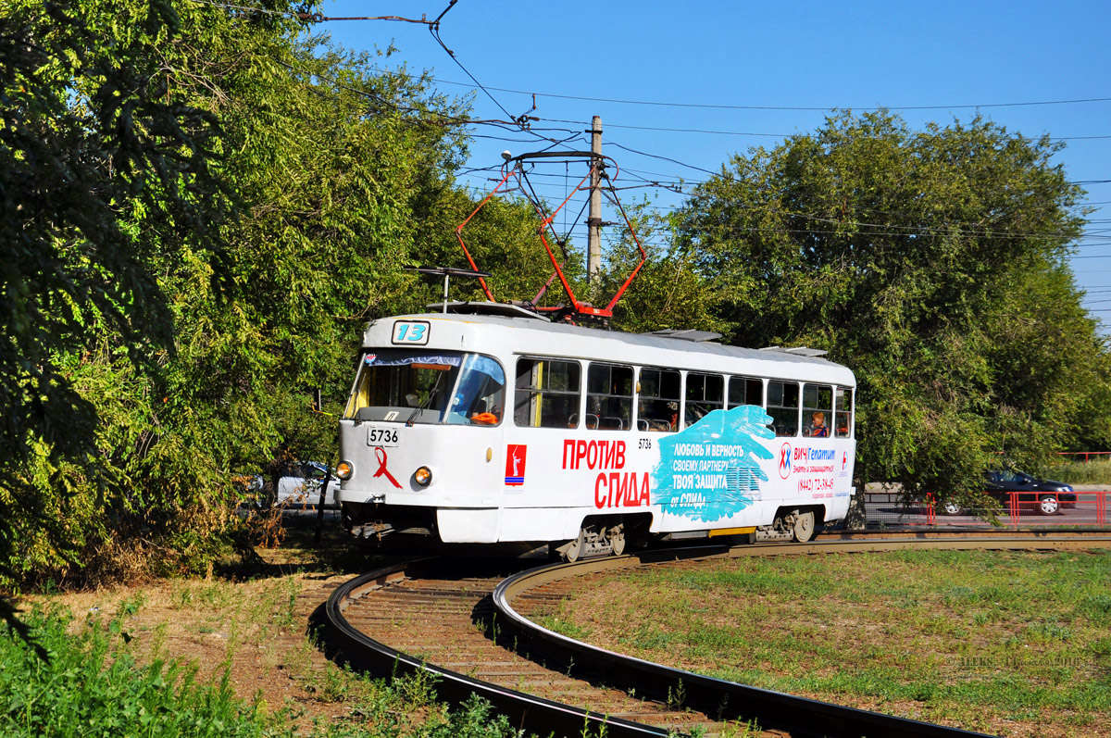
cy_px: 369
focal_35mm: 63
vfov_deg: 21.5
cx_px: 556
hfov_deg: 31.9
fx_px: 1942
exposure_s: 1/500
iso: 200
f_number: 8
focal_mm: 42
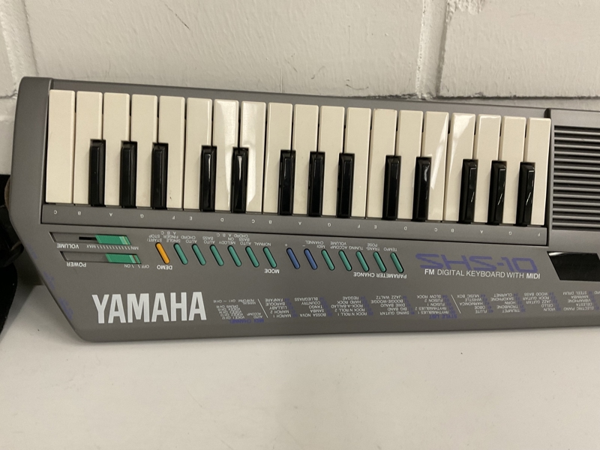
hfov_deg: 61.7
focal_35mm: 29
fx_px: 503
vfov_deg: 48.2
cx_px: 300
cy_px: 225
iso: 100
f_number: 1.8
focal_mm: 3
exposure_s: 1/50
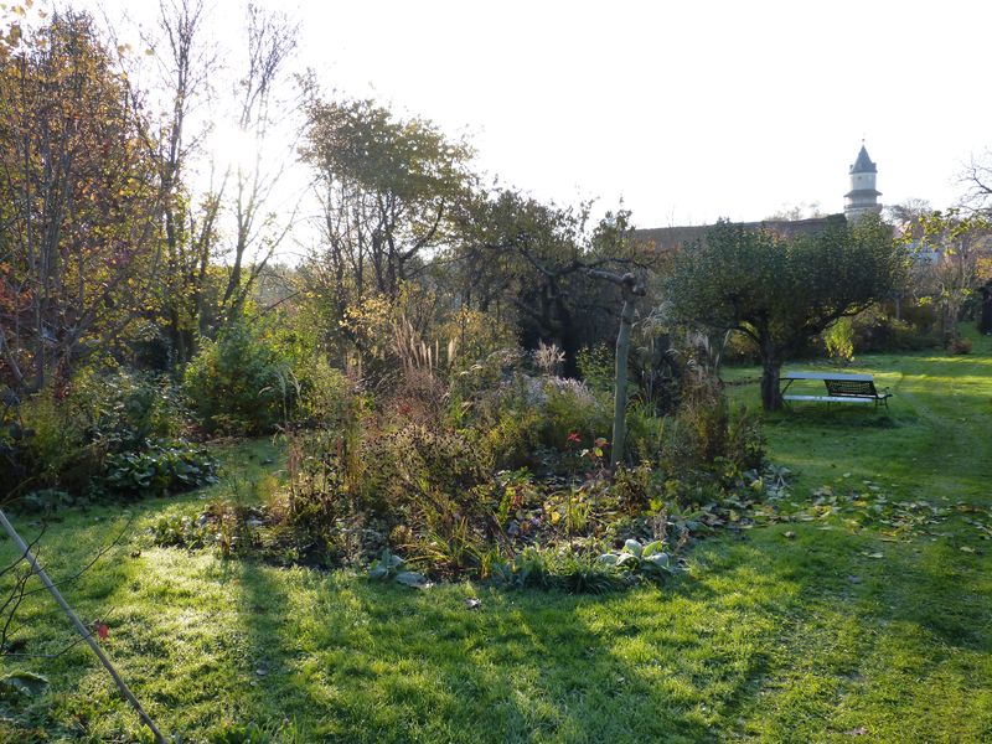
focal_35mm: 30
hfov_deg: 60.0
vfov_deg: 46.8
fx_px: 860
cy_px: 372
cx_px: 496
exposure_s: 1/250
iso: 160
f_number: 4
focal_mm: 5.2
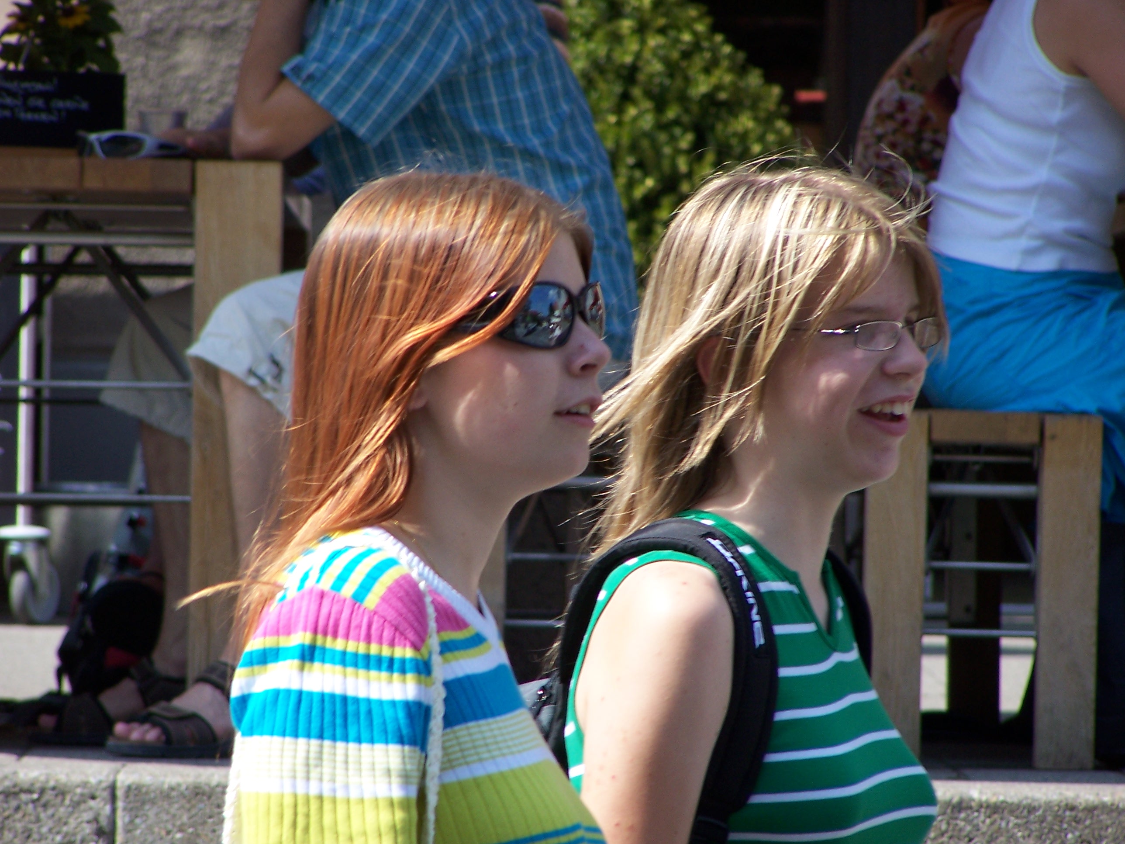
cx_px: 562
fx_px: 12350
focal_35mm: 380
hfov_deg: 5.2
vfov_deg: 3.9
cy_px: 422
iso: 80
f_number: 3.7
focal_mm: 63
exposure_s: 1/500
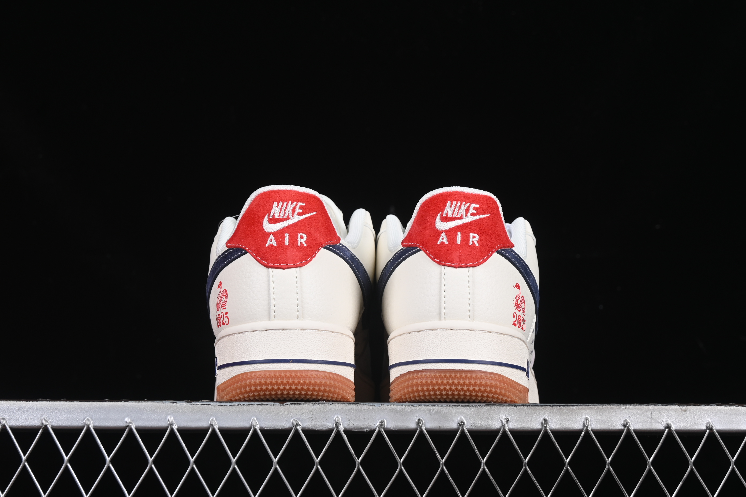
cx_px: 373
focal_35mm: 75
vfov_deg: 18.2
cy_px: 248
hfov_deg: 27.0
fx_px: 1554
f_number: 8
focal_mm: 50
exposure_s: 1/80
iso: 160
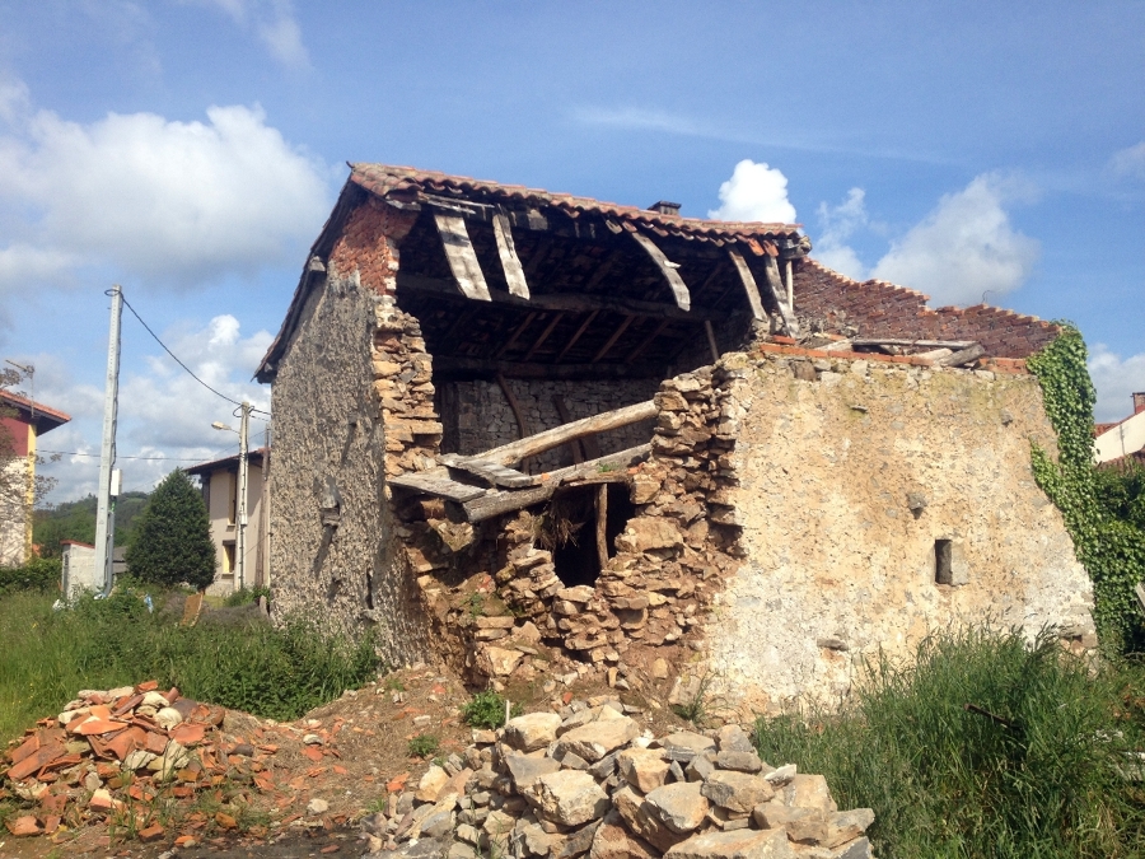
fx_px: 1158
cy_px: 430
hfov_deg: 52.6
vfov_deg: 40.7
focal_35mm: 35
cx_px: 572
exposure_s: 1/1727
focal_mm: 4.28
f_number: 2.4
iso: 50
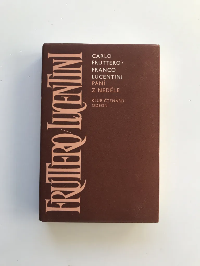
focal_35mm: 28
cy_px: 133
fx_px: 216
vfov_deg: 63.4
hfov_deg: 49.7
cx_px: 100
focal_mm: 3.99
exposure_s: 1/104
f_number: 1.8
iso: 20
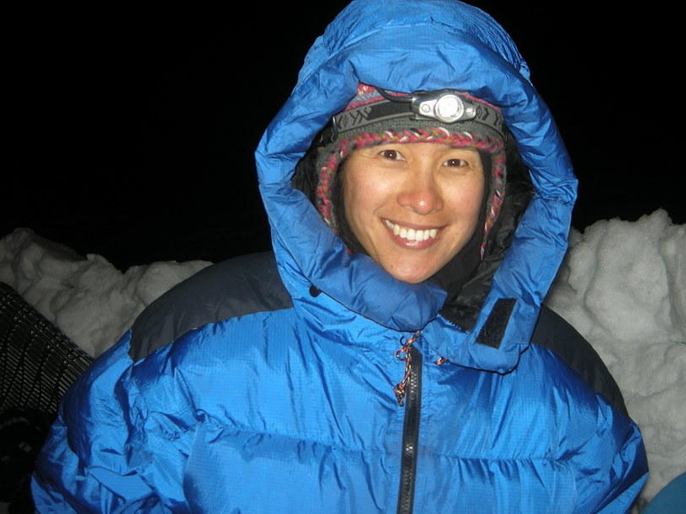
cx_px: 378
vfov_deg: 32.8
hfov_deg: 42.9
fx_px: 872
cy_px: 208
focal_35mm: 44
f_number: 2.7
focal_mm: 7.5
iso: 64
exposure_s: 1/60
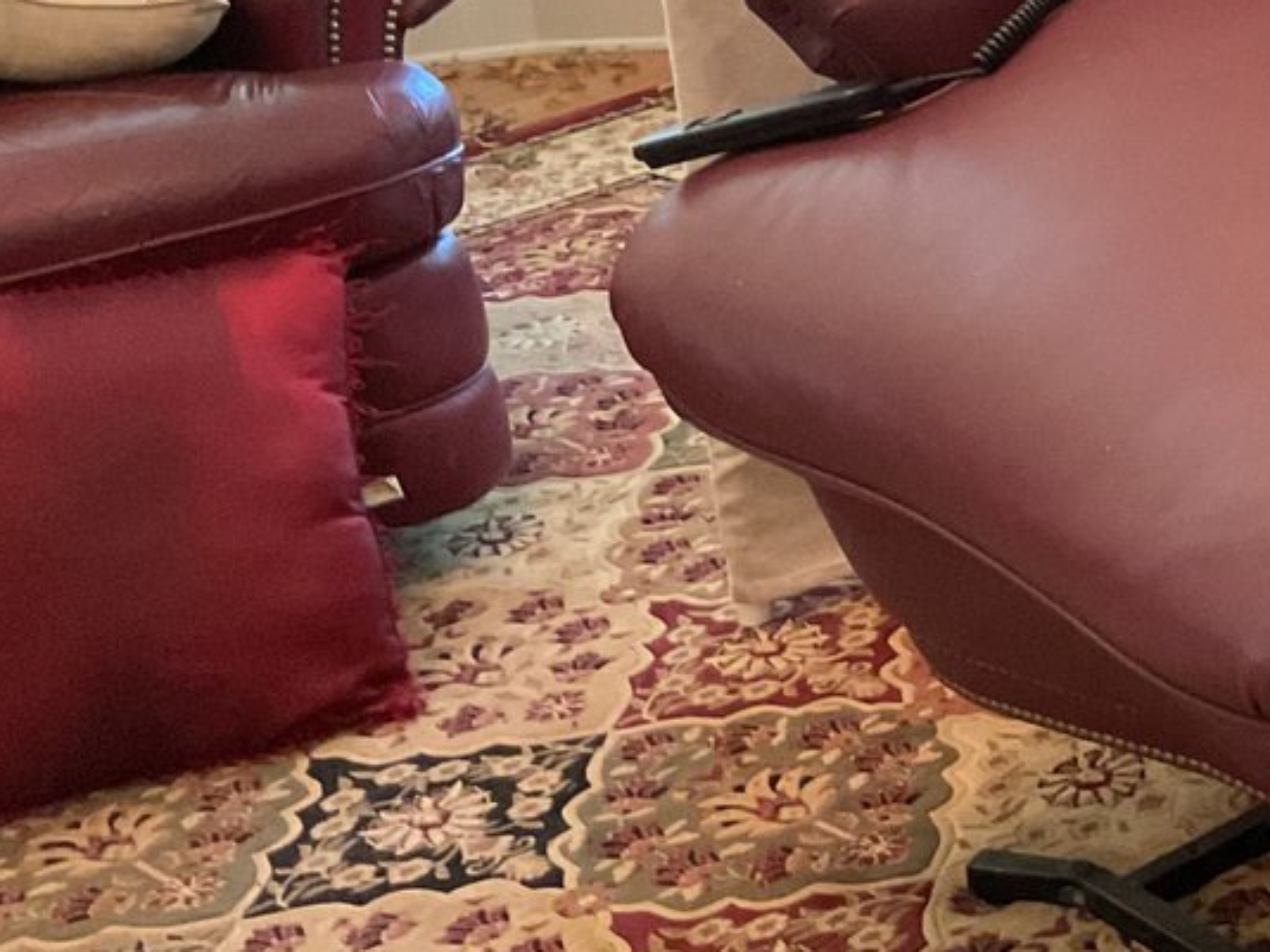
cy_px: 103
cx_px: 1782
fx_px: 3008
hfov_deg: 21.0
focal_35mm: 82
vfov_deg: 17.7
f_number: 1.8
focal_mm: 3
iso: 320
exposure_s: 1/30
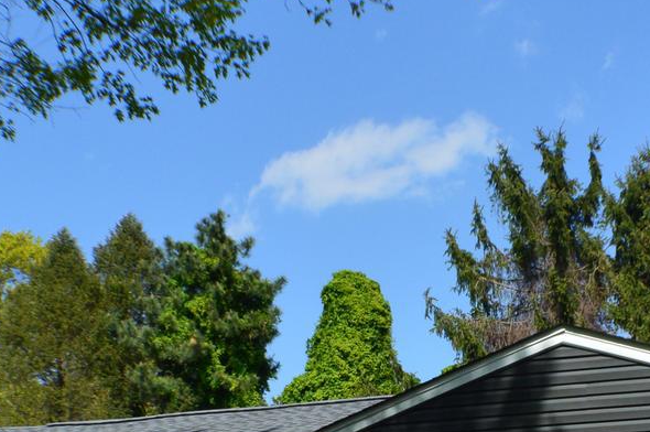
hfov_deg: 17.1
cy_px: 488
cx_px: 425
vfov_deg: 11.2
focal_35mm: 120
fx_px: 2159
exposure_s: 1/500
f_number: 11
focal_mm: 23
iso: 400
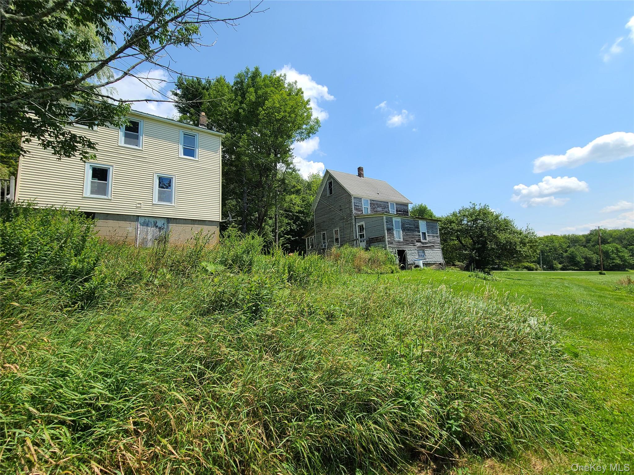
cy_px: 238
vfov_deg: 89.9
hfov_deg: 106.2
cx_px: 317
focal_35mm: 13
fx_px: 238
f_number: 2.2
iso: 50
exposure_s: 1/1690
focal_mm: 2.2
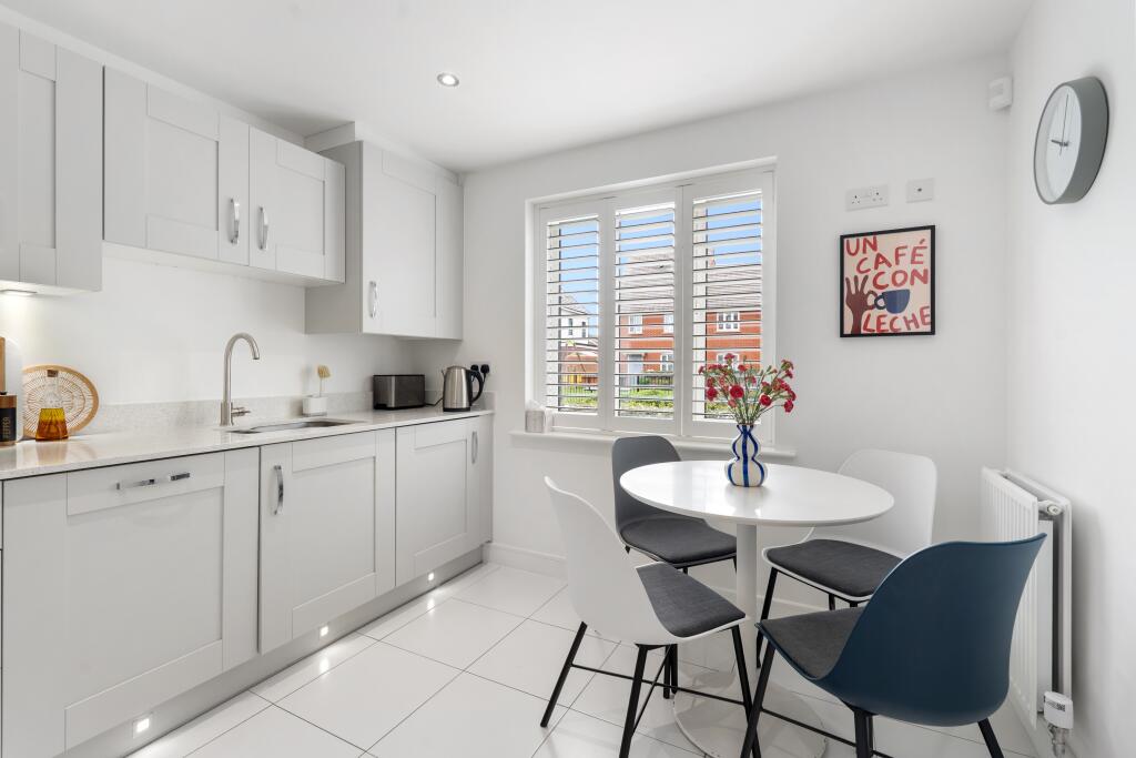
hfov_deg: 96.7
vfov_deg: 73.8
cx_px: 568
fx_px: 505
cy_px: 379
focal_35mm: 16
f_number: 8
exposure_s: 1/1.67
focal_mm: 16
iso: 320
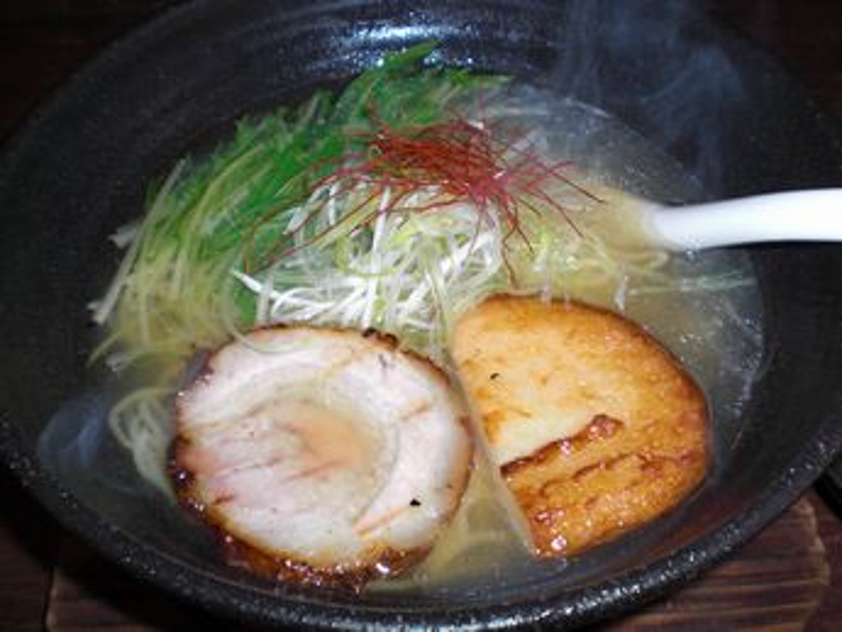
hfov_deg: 49.0
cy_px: 316
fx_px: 925
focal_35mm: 38
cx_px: 421
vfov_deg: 37.7
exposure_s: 1/60
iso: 64
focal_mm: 6.3
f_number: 3.1
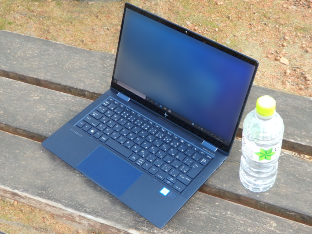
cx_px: 156
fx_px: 442
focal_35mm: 49
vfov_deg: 29.7
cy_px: 117
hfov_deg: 38.9
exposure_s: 1/50
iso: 320
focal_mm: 8.9
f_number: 4
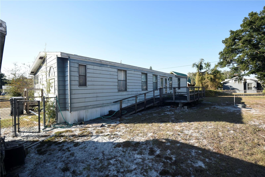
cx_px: 132
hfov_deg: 96.7
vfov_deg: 73.8
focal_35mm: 16
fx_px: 118
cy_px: 88
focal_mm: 16
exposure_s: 1/200
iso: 320
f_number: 10
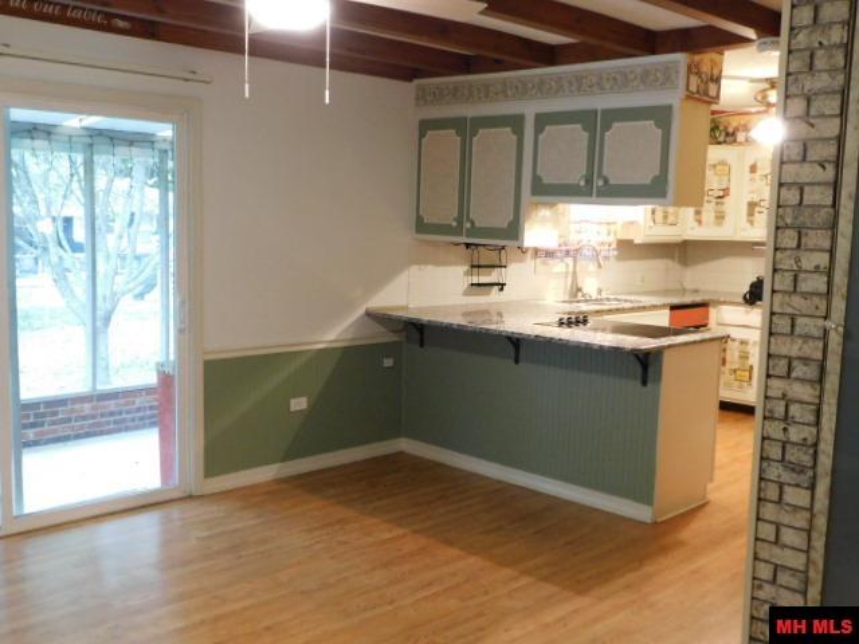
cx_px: 430
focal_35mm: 36
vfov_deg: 39.7
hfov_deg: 51.4
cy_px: 322
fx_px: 893
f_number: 3.5
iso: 400
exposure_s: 1/8
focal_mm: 6.3
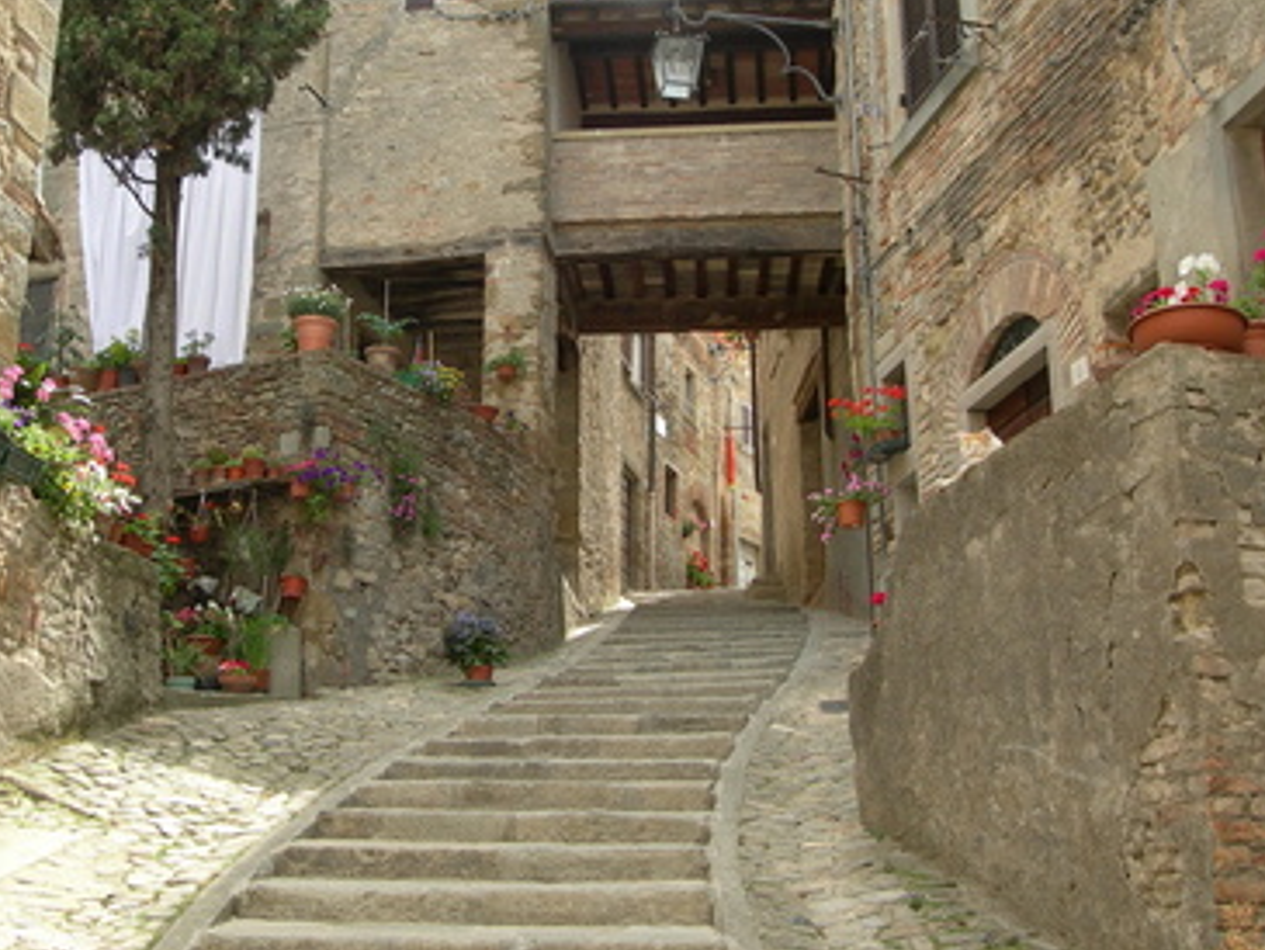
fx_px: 1901
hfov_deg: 36.8
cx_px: 575
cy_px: 355
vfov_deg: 27.9
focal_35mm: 52
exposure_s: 1/107
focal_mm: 7.8
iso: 50
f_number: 4.8
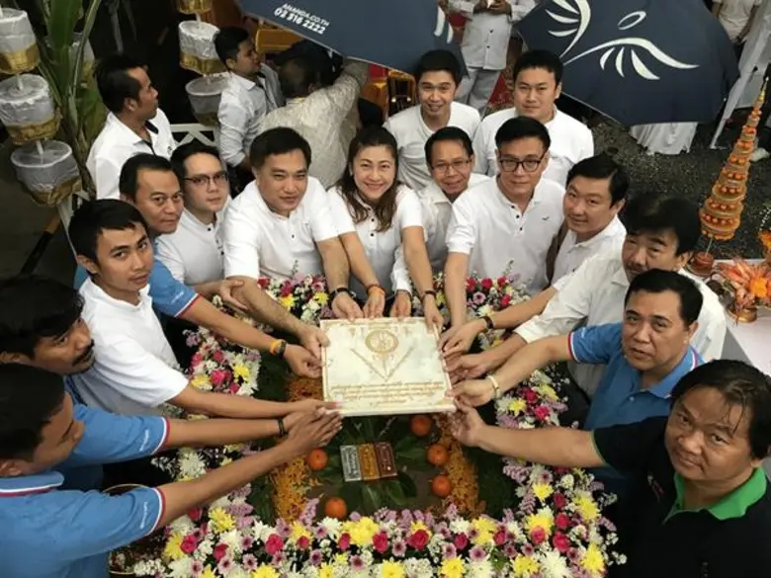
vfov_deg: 49.7
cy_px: 289
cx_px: 386
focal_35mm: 28
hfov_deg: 63.4
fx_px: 624
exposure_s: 1/20
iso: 40
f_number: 1.8
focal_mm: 3.99
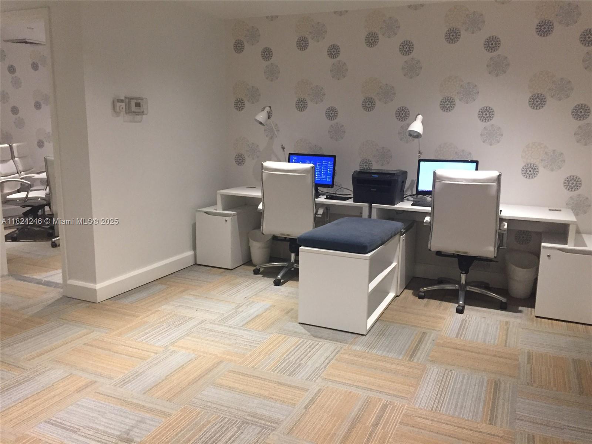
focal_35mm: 29
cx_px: 296
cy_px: 222
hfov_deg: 61.7
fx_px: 496
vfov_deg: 48.2
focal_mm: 4.15
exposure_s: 1/30
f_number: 2.2
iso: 160
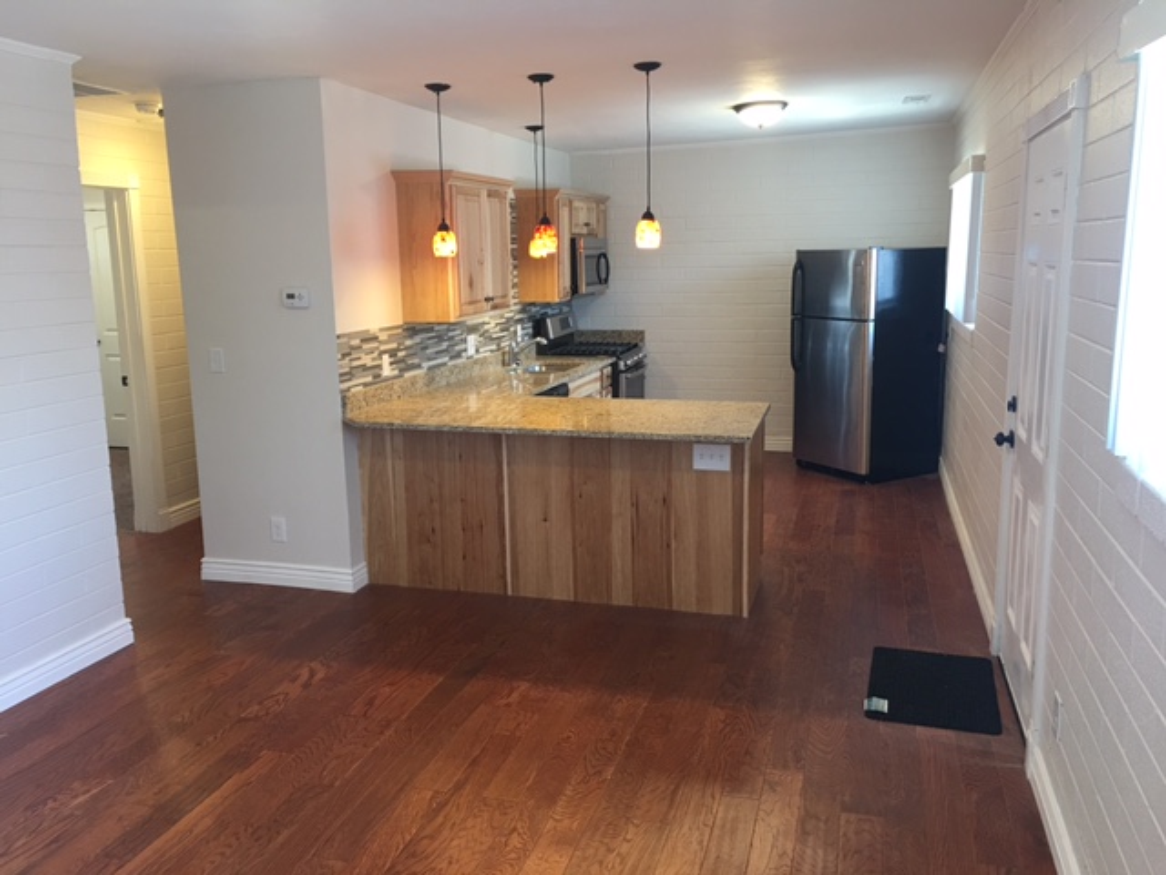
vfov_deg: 48.2
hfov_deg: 61.7
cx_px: 583
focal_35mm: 29
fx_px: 977
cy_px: 438
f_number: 2.2
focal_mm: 4.15
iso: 32
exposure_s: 1/15
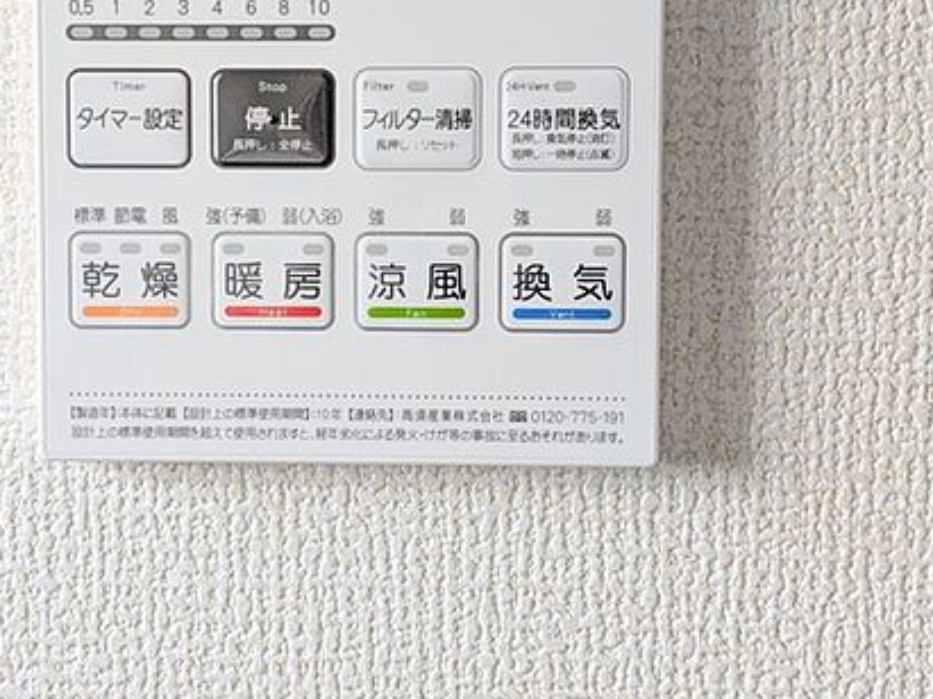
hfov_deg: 26.2
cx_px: 318
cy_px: 187
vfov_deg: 19.8
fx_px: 1994
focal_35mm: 74
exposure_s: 1/23.9
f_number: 1.68
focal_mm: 6.9
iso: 48
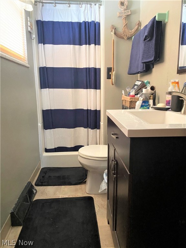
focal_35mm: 26
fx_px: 186
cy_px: 124
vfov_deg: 67.3
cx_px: 93
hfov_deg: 53.1
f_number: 1.8
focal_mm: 4.25
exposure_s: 1/34
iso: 640
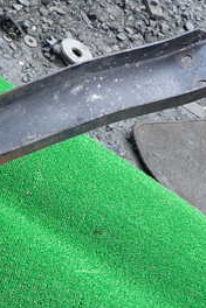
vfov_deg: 33.2
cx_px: -29
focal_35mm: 59
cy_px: 236
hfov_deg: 21.6
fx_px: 506
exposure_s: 1/125
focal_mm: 4.5
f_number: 2.8
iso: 100
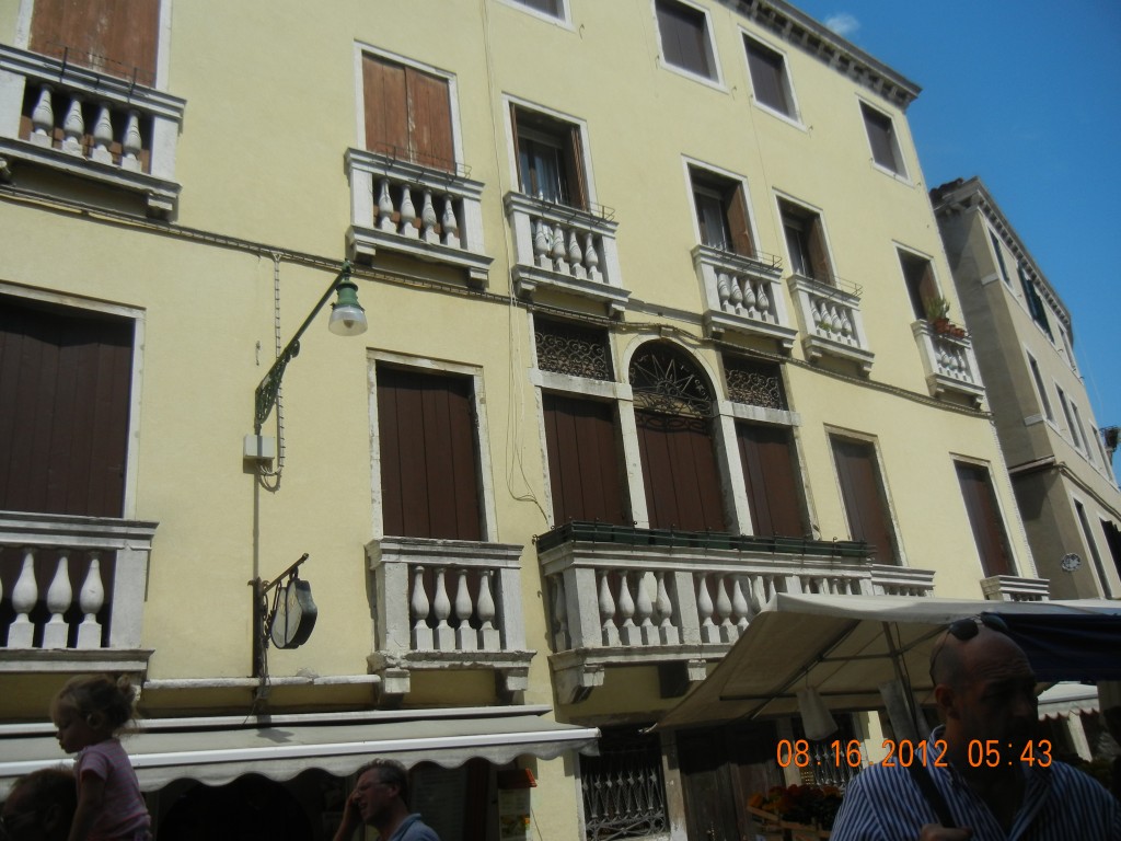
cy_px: 420
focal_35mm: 30
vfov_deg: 46.8
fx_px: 972
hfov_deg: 60.0
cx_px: 560
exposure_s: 1/708
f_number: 7
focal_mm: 5.4
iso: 160
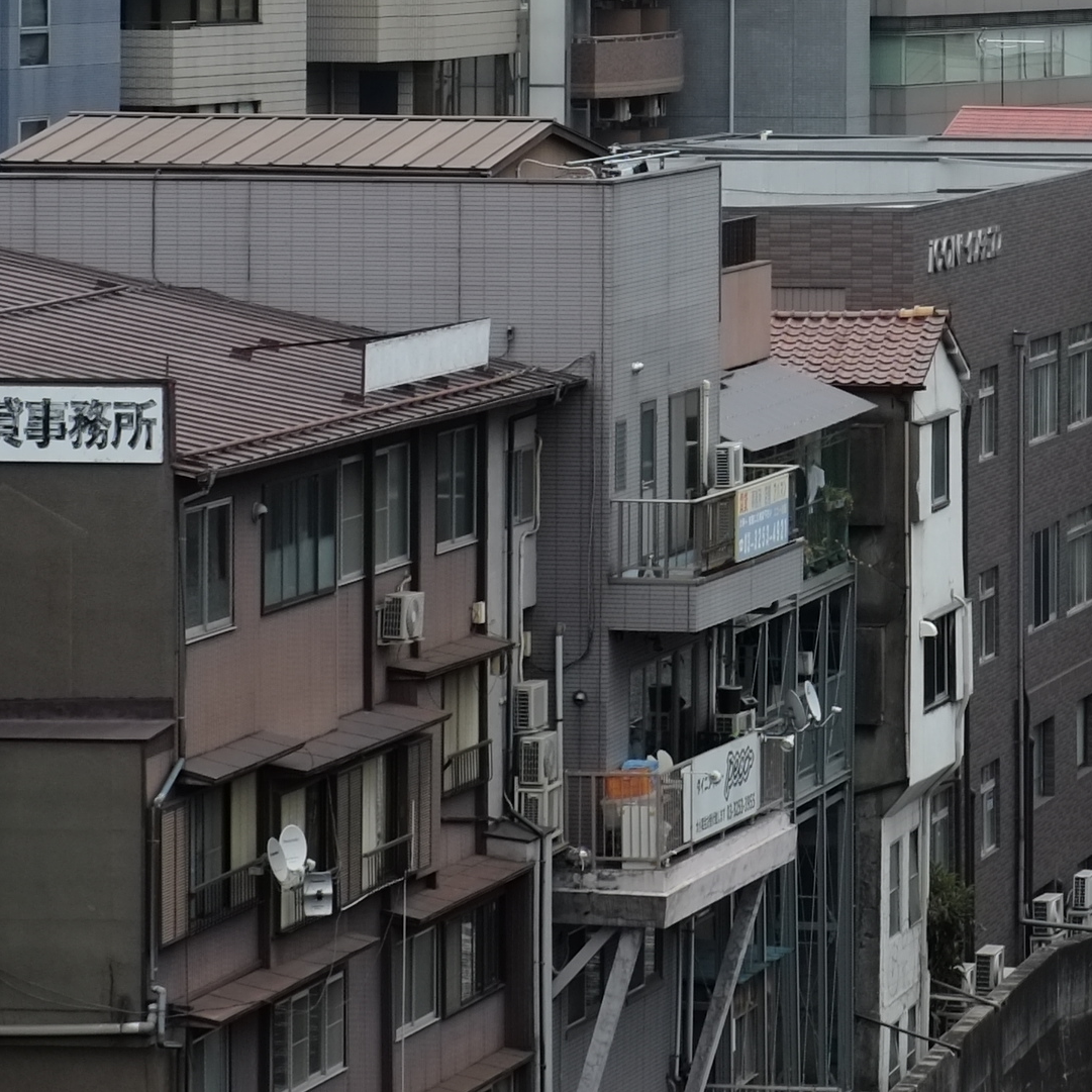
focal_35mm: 204
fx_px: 7281
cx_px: 1323
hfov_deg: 8.5
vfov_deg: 8.5
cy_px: -294
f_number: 8
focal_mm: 35
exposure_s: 1/50
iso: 200
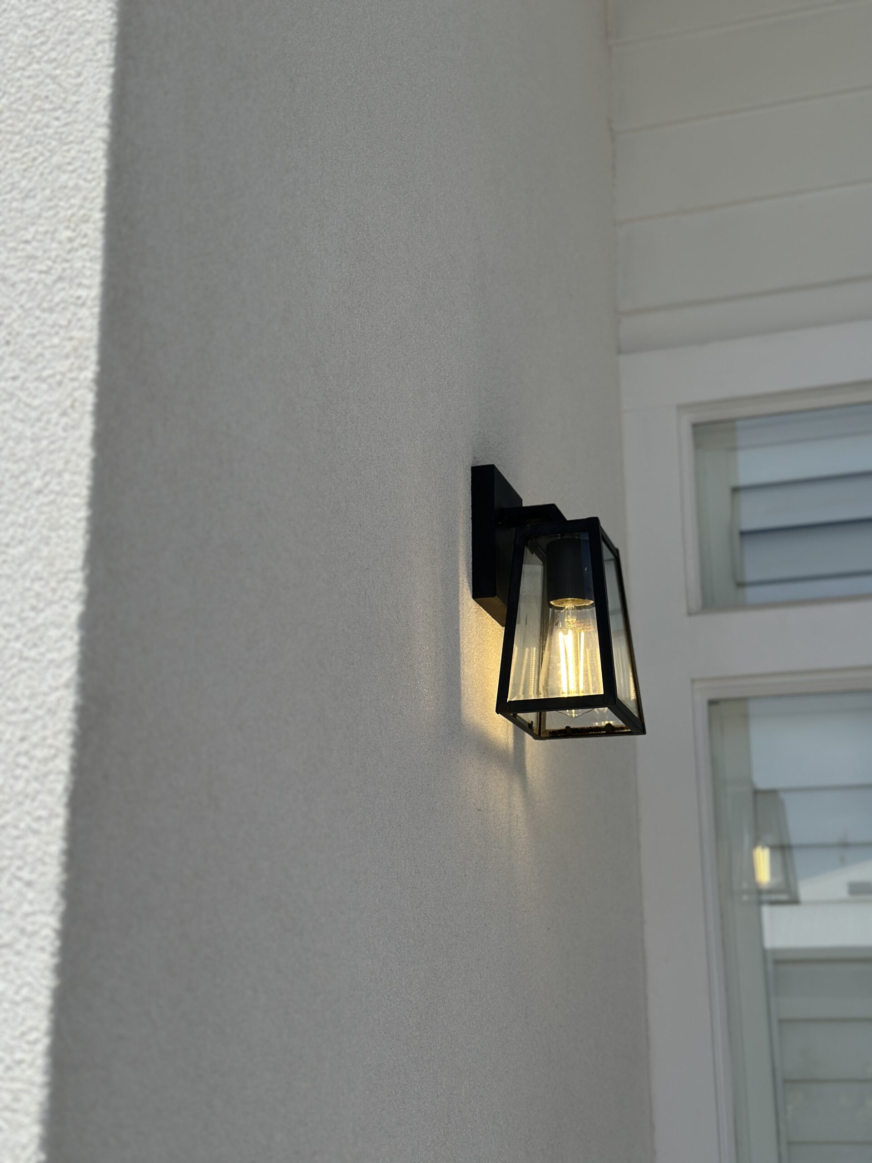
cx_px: 436
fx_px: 1612
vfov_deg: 39.7
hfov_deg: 30.3
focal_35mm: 48
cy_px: 582
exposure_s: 1/3731
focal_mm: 6.86
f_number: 1.78
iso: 100
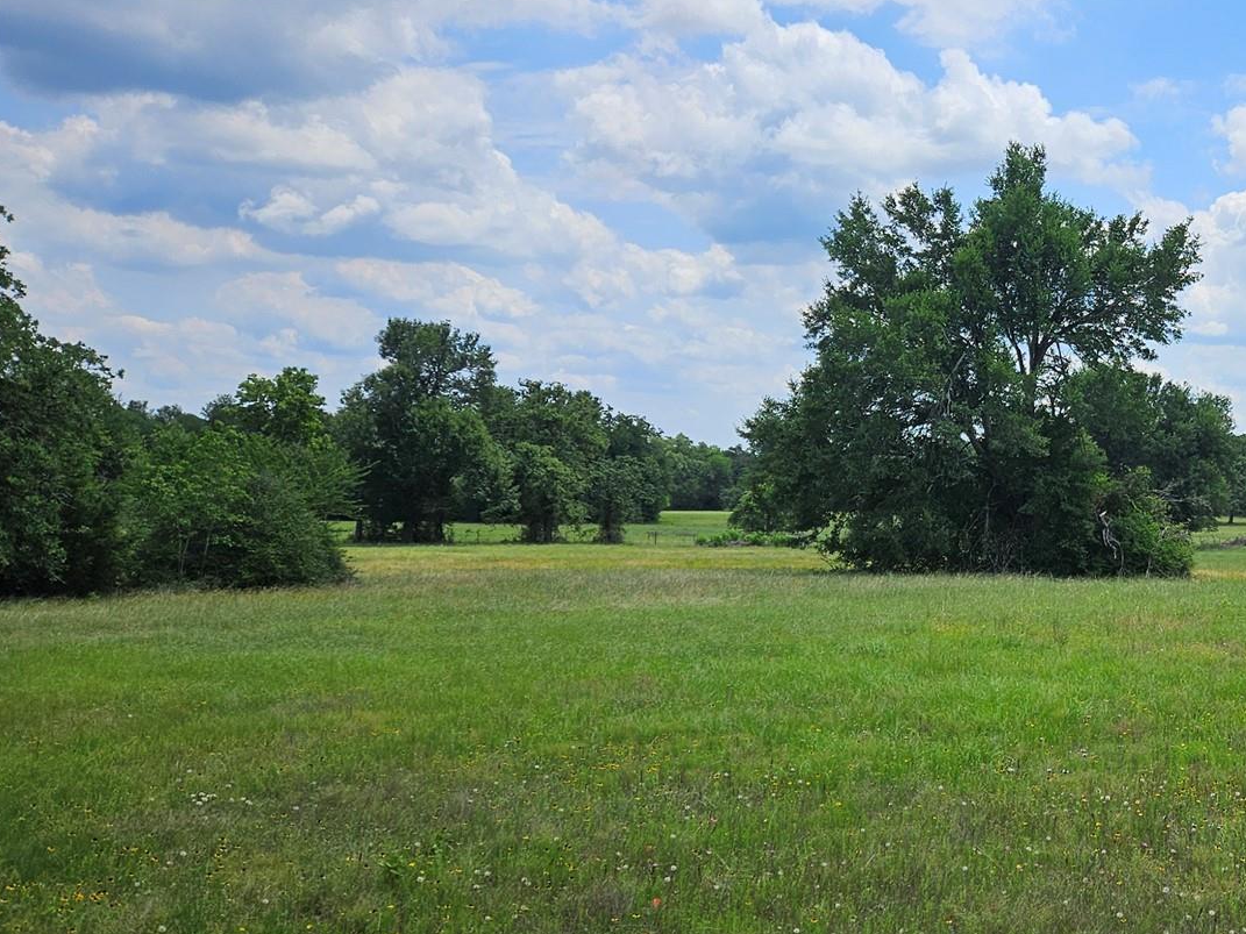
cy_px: 494
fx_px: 1584
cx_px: 1183
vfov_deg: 32.9
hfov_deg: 39.0
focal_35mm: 44
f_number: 1.8
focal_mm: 5.4
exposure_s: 1/3067
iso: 25
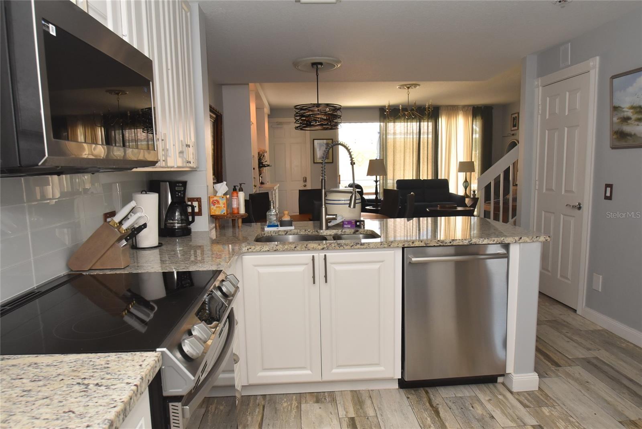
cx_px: 321
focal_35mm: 24
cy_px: 214
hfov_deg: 73.7
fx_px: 428
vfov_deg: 53.2
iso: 800
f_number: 5
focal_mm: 16
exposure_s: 1/100
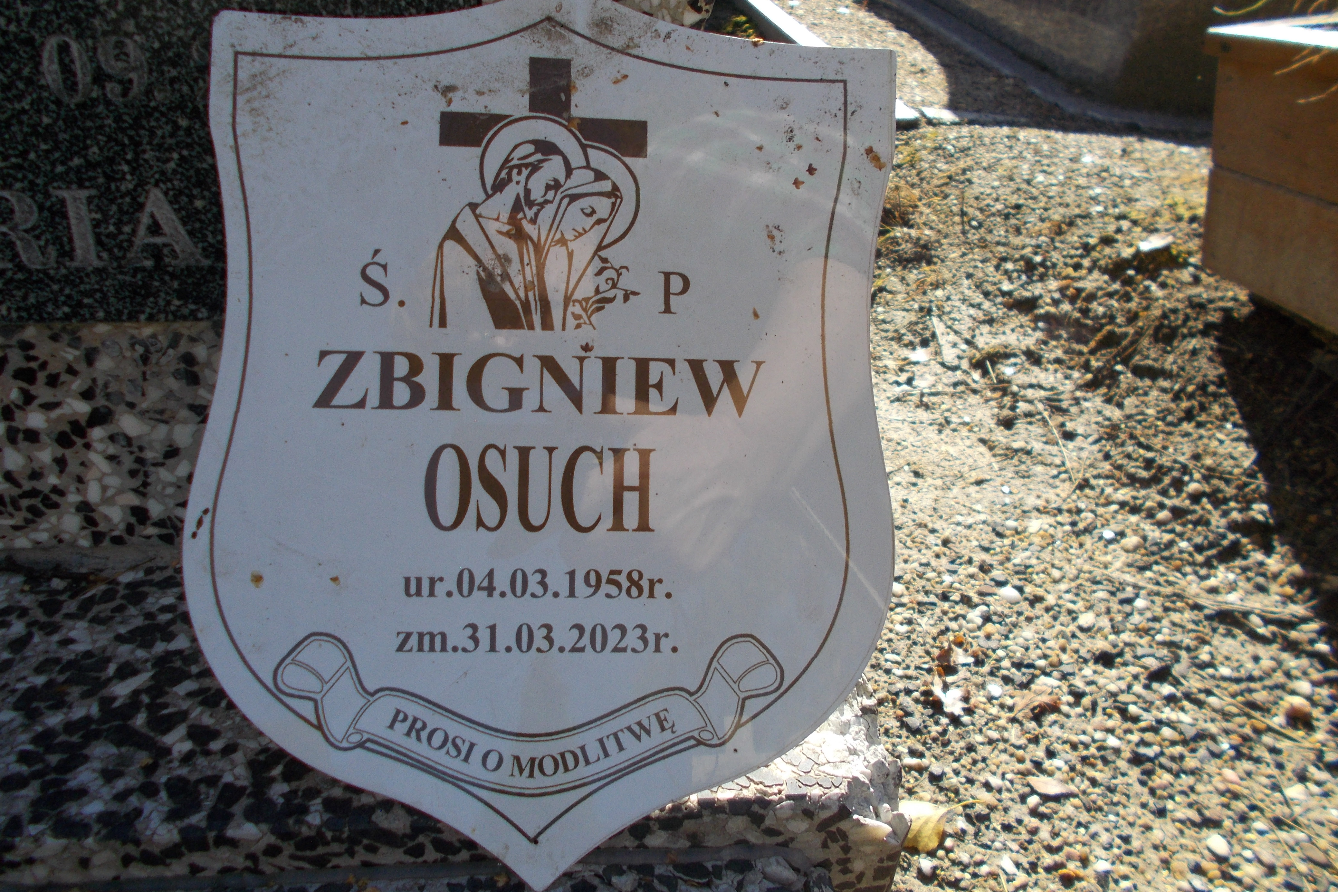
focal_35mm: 30
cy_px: 372
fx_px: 1115
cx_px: 627
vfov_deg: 43.5
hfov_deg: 61.9
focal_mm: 4.6
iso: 80
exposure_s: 1/100
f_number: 8
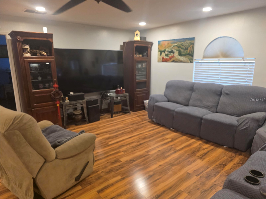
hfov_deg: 73.9
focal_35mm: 23
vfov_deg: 58.9
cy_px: 100
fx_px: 177
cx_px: 133
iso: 640
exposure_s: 1/120
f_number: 1.7
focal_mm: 6.3
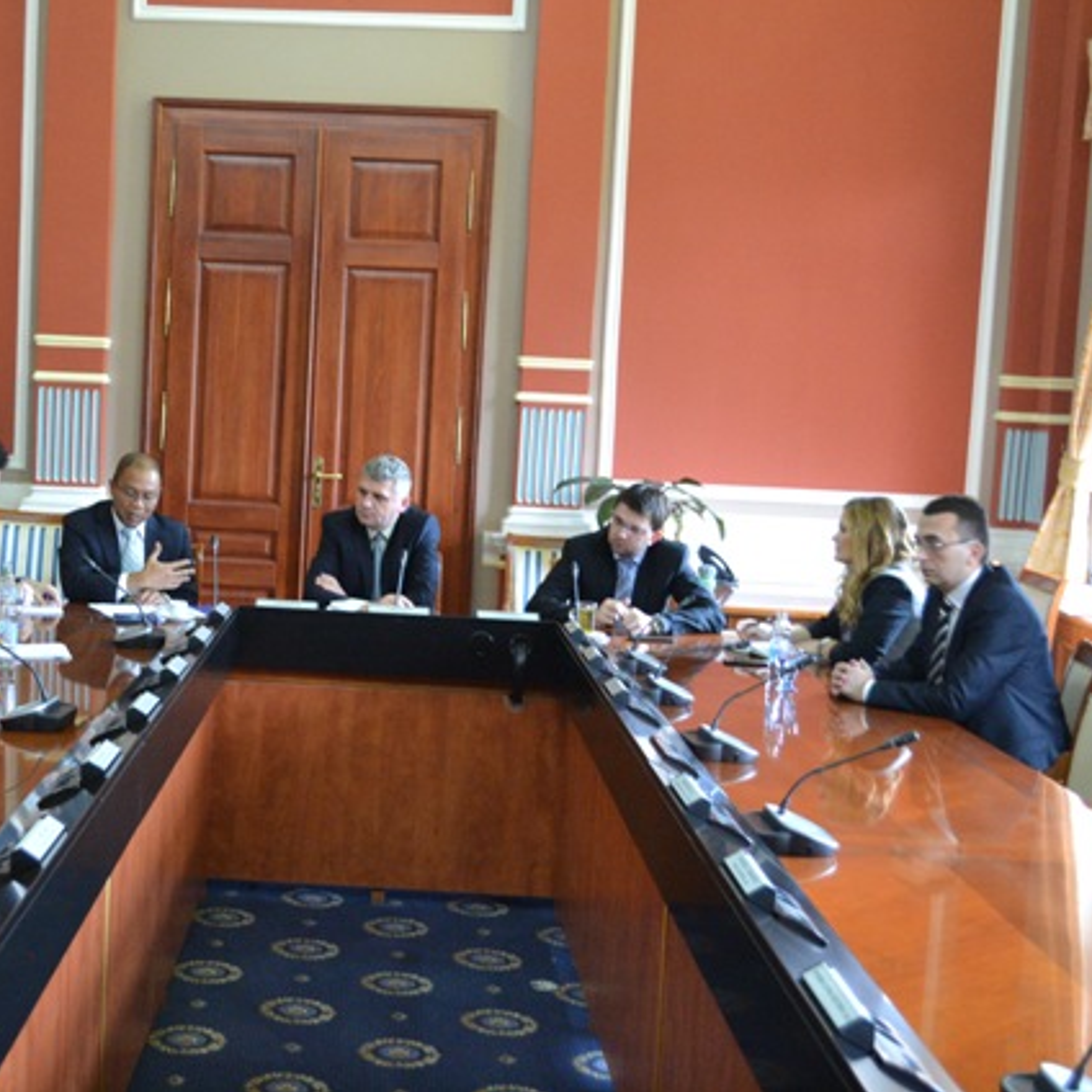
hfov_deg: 33.5
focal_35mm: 50
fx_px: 1785
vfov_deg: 34.0
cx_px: 306
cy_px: 545
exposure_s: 1/30
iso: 3200
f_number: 4.2
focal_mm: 26
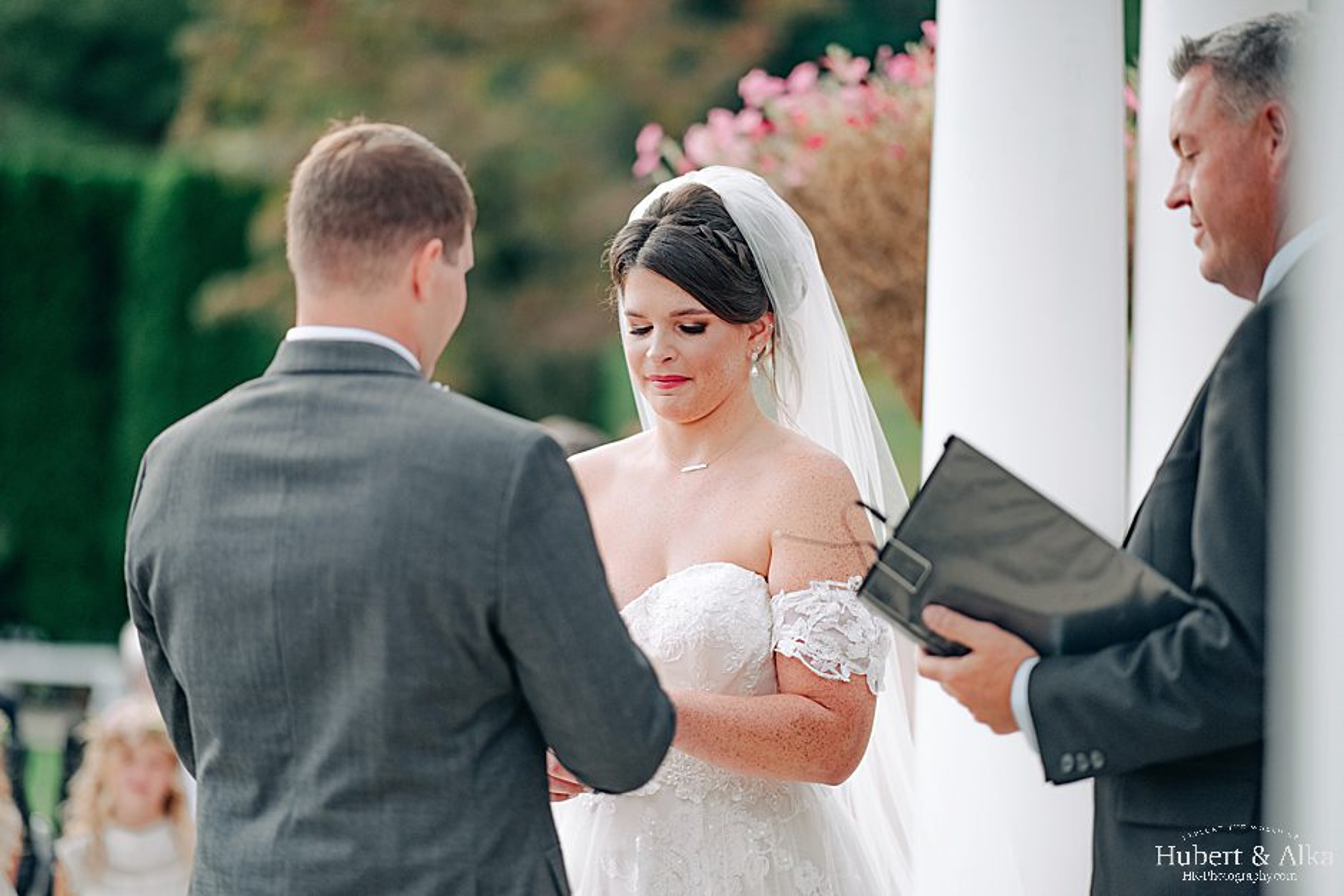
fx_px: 3920
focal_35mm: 105
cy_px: 448
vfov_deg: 13.0
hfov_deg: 19.5
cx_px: 672
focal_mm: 105
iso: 250
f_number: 1.6
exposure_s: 1/6400
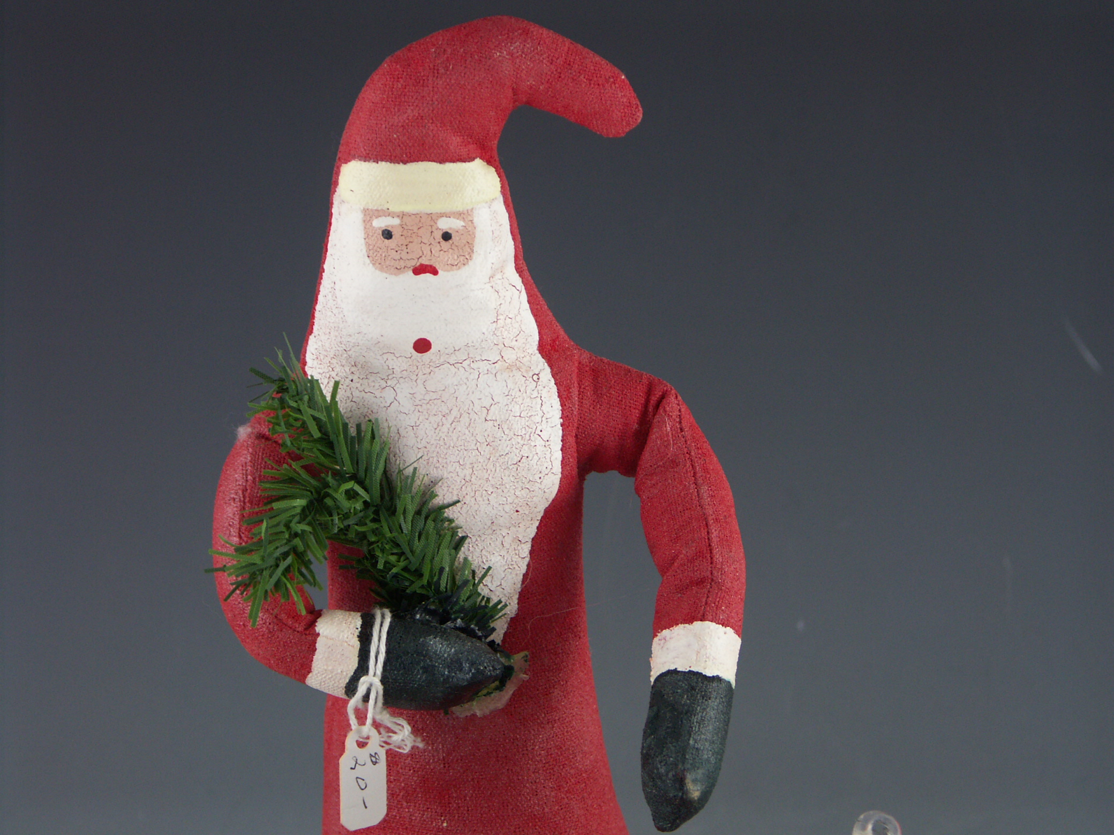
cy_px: 418
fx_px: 3862
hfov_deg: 16.4
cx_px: 557
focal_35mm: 120
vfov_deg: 12.3
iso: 100
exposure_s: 1/100
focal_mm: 30.59
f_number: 3.2
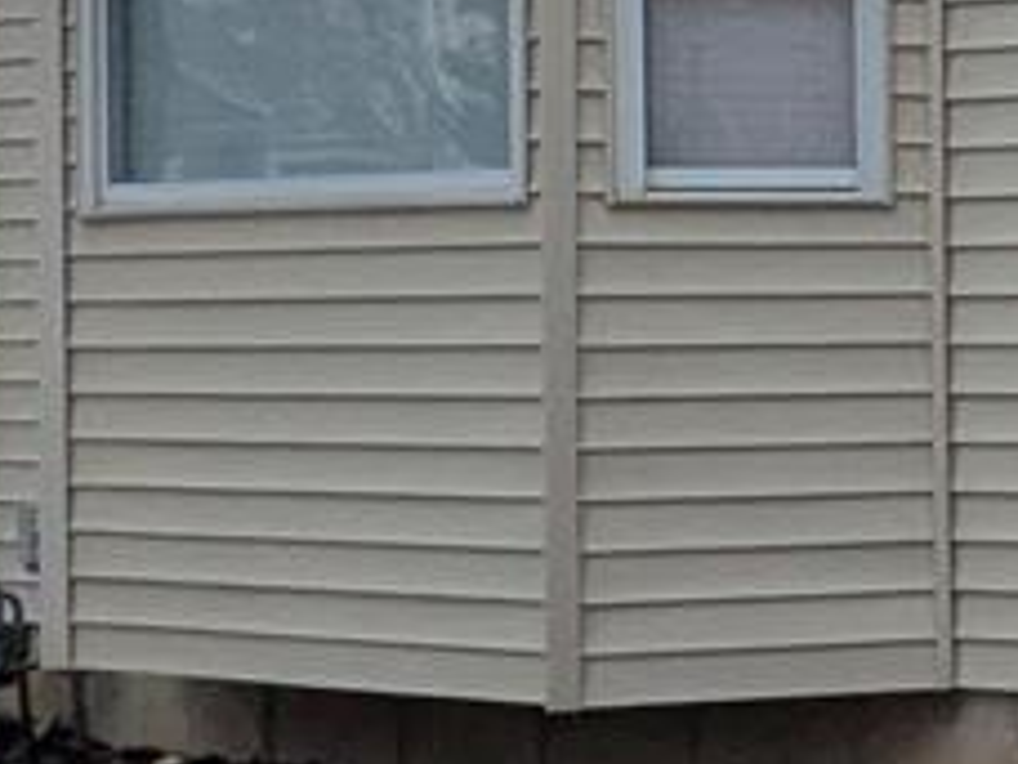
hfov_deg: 15.3
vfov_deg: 15.1
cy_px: 277
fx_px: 2882
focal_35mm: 98
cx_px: 2145
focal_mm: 1.83
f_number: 2.2
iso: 47
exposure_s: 1/1094
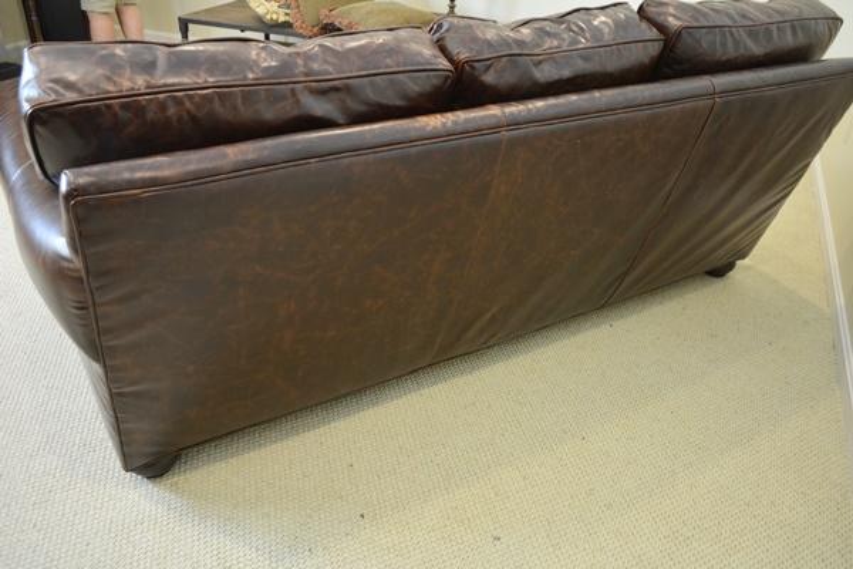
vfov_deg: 43.6
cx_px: 426
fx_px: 711
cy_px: 284
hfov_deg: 61.9
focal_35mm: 30
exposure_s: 1/30
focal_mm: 20
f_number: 3.8
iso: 800
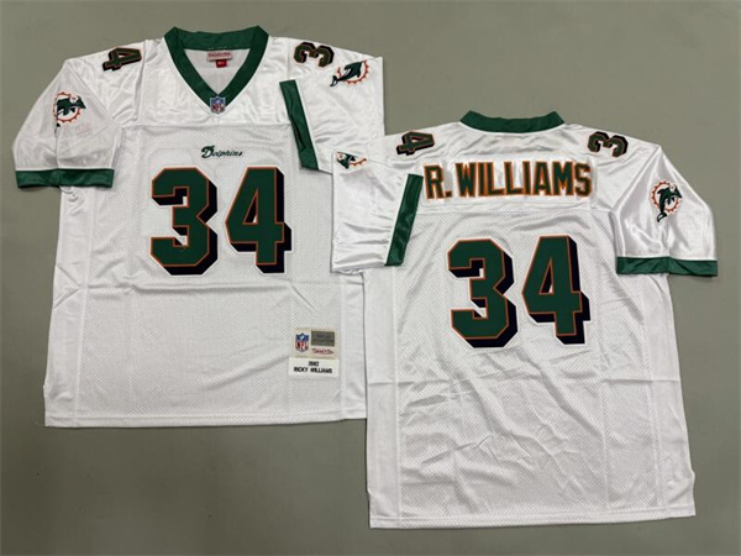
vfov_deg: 56.8
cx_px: 370
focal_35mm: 24
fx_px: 514
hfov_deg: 71.6
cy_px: 278
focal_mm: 6.76
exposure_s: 1/100
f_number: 1.78
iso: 125
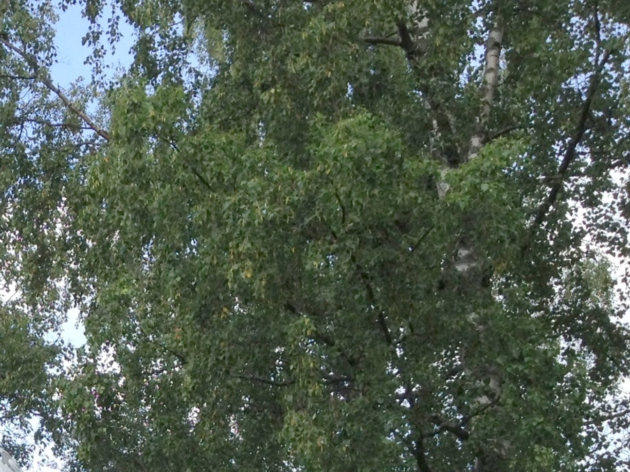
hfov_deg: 19.0
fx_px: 1747
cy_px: 557
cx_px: -176
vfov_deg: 14.9
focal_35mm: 96
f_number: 2.4
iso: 64
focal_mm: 4.28
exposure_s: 1/708
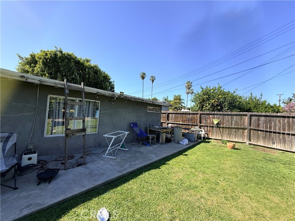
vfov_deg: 85.7
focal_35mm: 14
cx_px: 148
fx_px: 119
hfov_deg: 102.1
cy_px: 110
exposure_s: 1/914
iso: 50
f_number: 2.2
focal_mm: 2.22
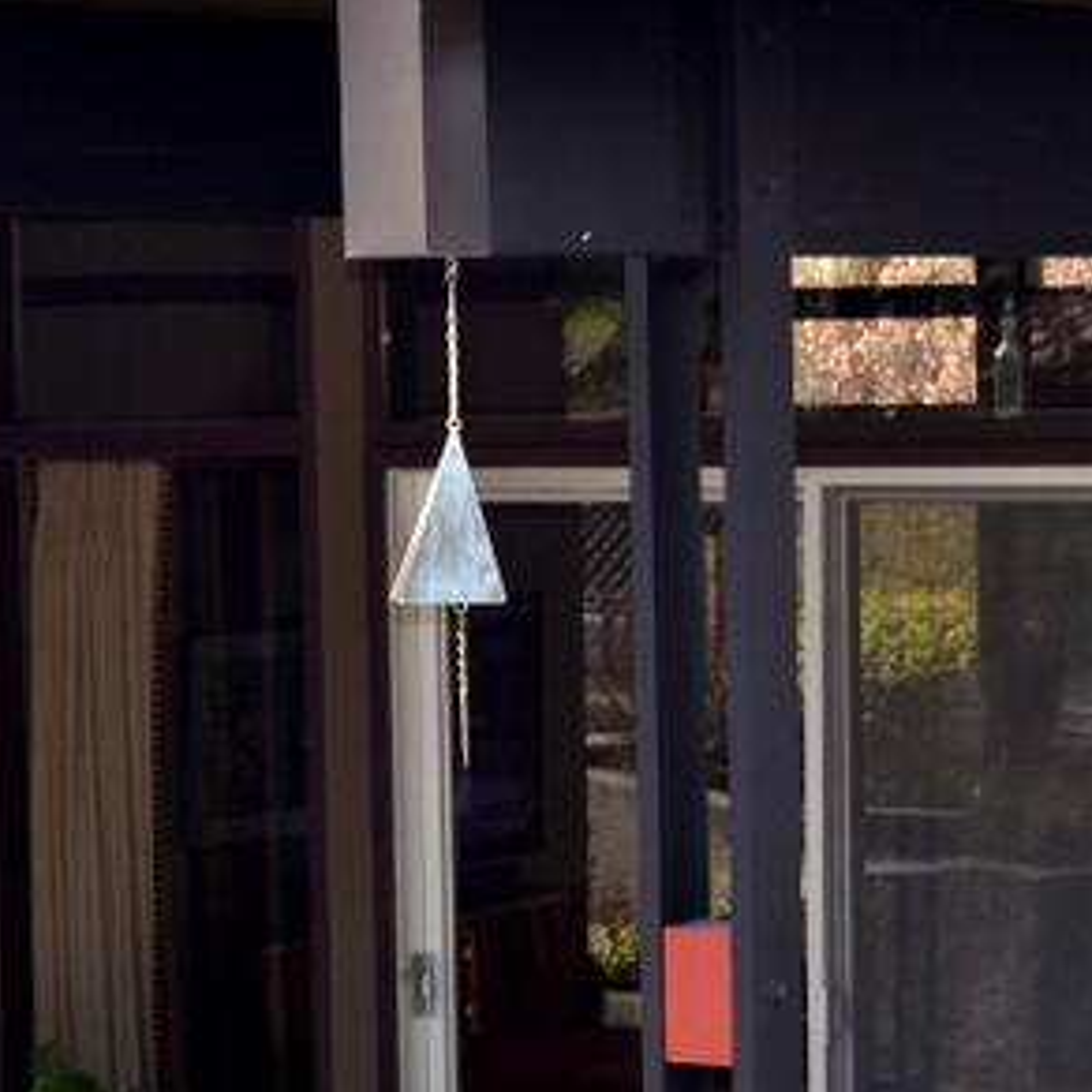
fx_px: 4711
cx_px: 307
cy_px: 740
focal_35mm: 132
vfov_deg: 13.2
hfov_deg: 13.2
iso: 100
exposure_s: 1/200
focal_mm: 28
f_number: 4
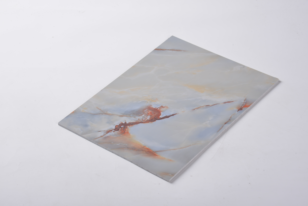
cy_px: 103
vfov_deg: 12.2
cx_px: 154
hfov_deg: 18.3
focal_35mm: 112
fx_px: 959
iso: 200
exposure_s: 1/125
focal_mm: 112
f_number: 11
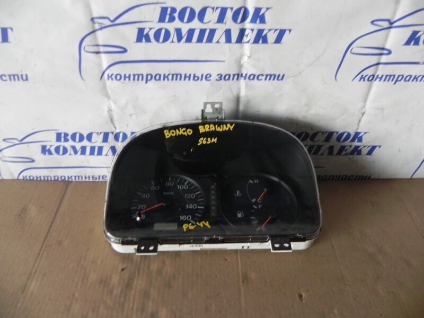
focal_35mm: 26
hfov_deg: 67.3
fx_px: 318
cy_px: 159
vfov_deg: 53.1
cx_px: 212
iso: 400
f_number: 2.8
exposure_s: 1/13
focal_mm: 4.6
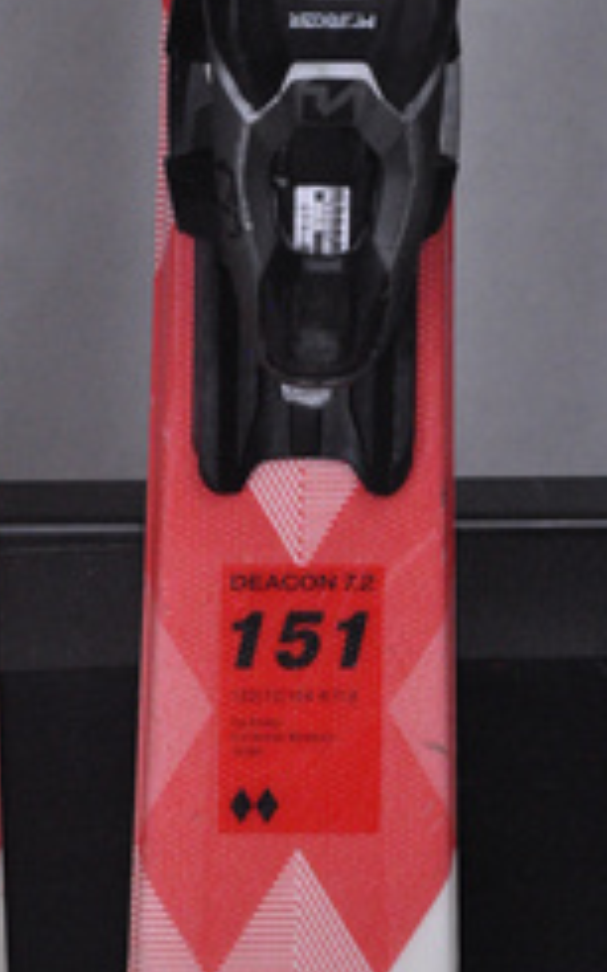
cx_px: 58
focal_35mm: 252
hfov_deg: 5.2
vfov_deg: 8.3
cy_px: 797
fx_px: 6674
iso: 3200
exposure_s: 1/125
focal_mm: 90
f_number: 9.5
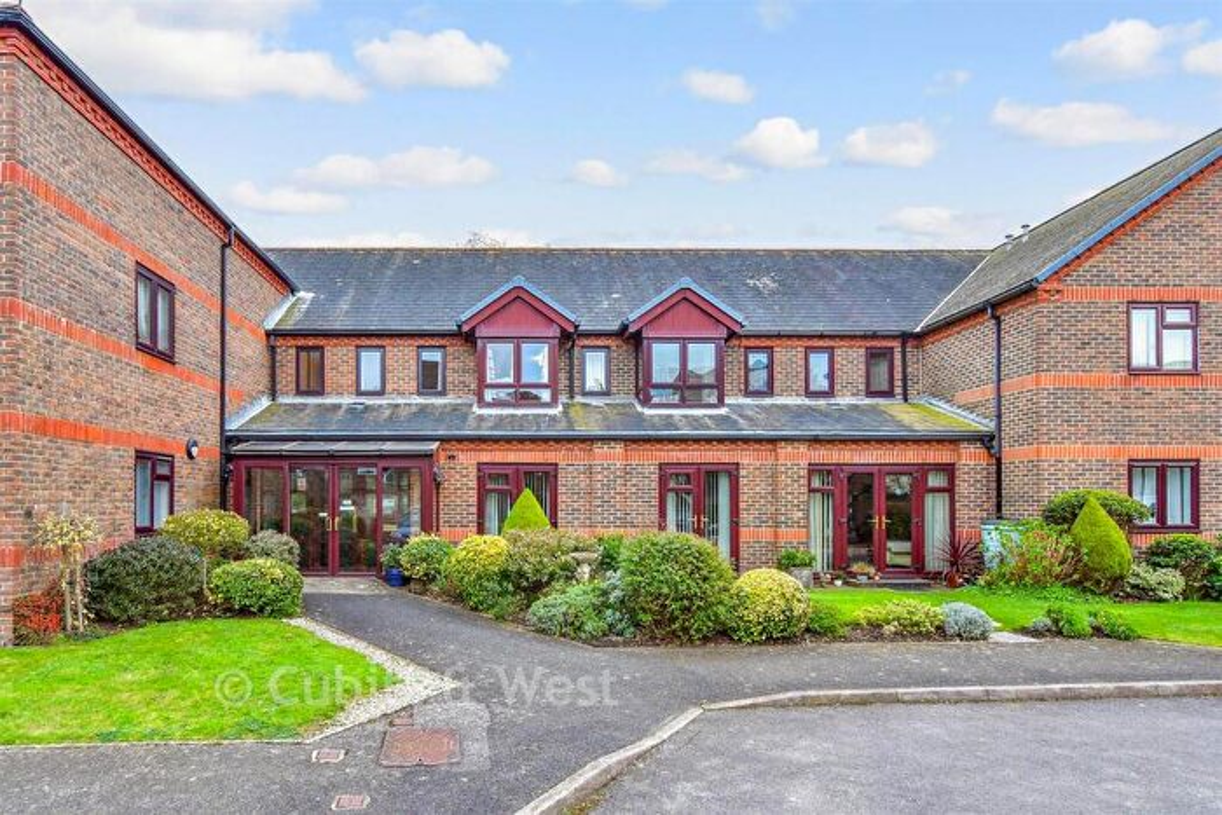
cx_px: 611
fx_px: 713
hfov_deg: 81.2
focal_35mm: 21
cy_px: 408
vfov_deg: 59.5
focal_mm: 14
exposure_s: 1/50
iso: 400
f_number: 8
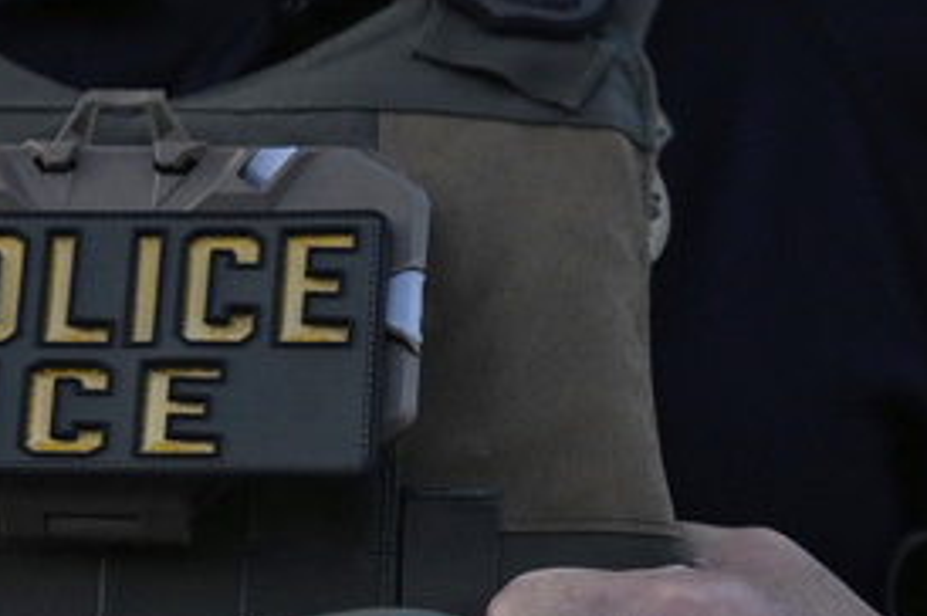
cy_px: 567
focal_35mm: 131
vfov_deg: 10.4
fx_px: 3369
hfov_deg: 15.6
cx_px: 233
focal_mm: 70
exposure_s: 1/4000
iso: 3200
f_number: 2.8
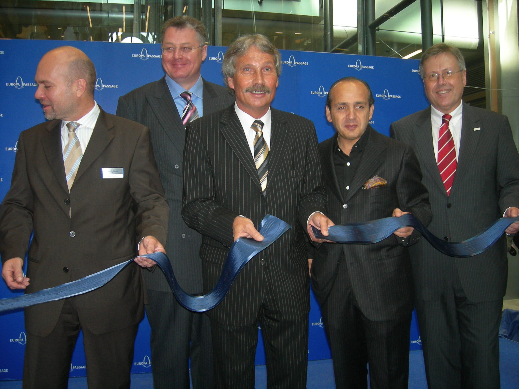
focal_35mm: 36
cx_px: 260
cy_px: 194
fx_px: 540
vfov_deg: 39.7
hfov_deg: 51.4
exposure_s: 1/60.1
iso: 107
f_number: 2.7
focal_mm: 7.5
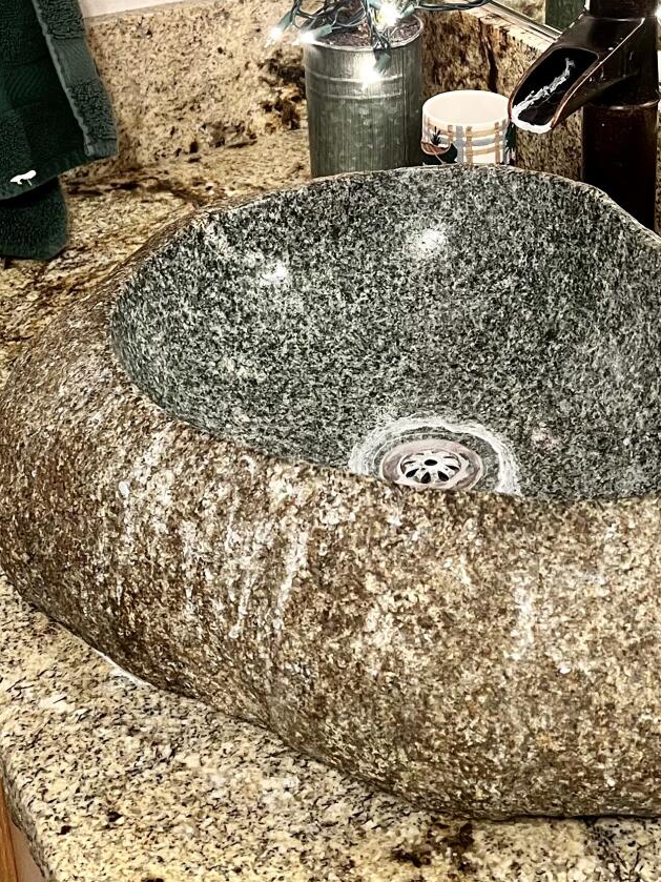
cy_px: 160
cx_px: 399
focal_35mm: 62
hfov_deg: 23.6
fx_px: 1579
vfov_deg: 30.3
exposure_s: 1/60
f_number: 1.5
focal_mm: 5.7
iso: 200
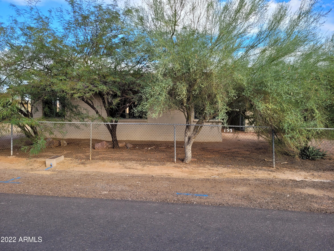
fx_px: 251
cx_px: 167
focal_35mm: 26
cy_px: 126
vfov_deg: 53.1
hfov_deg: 67.3
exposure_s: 1/599
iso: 40
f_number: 1.8
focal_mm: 5.4
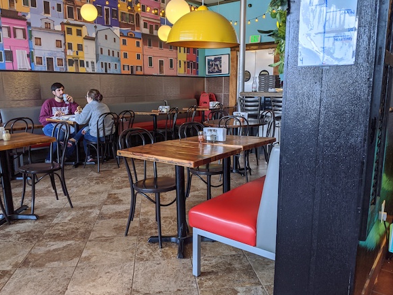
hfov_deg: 63.4
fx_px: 318
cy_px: 148
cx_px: 191
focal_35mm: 28
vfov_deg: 49.7
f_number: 1.8
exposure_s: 1/120
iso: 69
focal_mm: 4.44
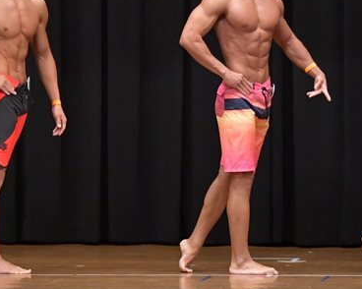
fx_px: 3876
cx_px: 135
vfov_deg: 4.3
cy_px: 115
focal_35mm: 362
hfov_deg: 5.3
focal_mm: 122
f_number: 5.6
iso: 6400
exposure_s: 1/400
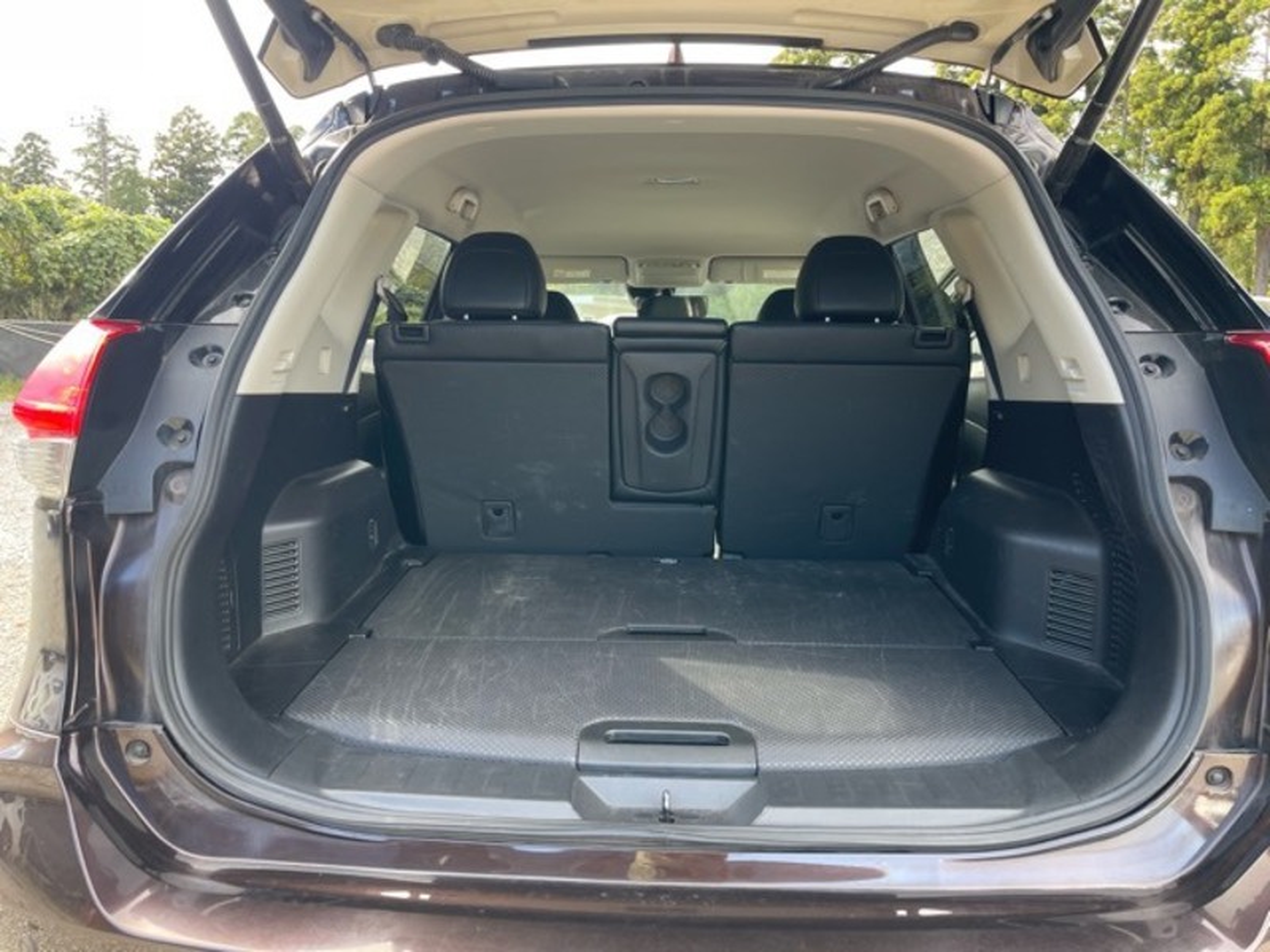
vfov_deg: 54.9
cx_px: 635
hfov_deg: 69.4
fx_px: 917
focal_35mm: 25
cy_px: 476
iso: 40
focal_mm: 5.1
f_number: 1.6
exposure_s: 1/121
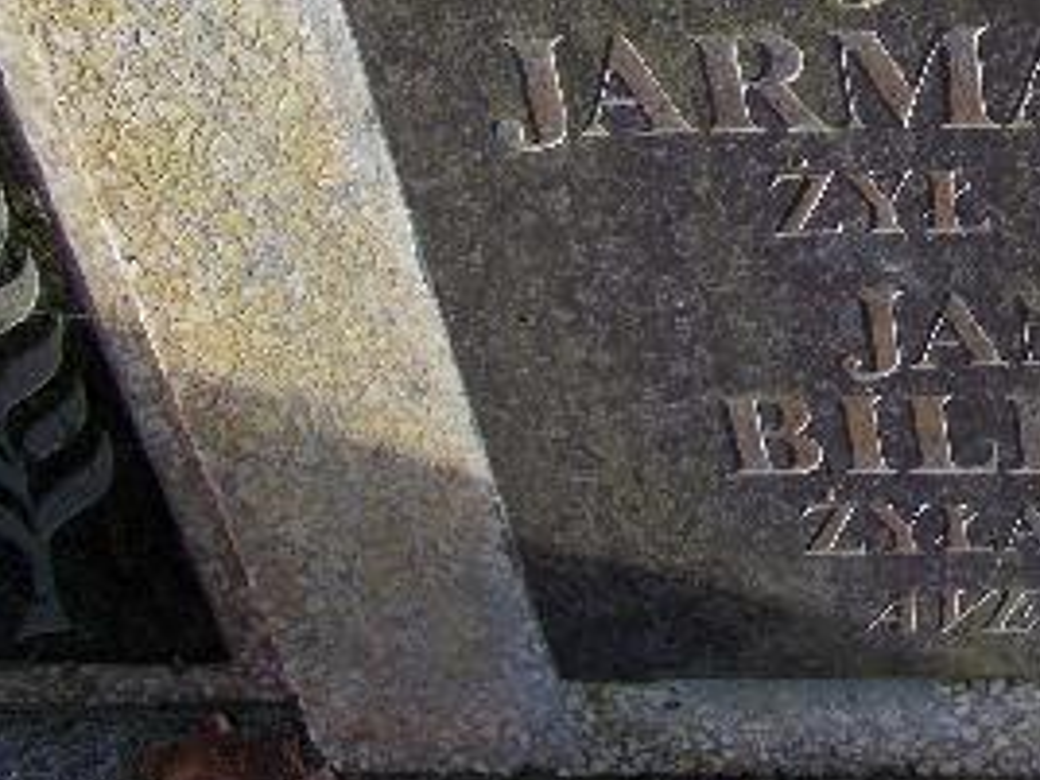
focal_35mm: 62
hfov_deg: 28.6
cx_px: 1110
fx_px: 1863
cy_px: -66
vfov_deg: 22.4
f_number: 3.2
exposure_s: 1/125
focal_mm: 4.6
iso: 80
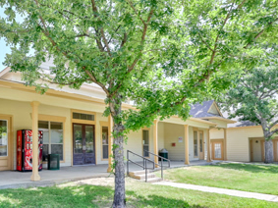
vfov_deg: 50.3
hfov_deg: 60.9
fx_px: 215
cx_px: 59
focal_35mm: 27
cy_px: 146
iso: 320
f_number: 8
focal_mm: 17.5
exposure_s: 1/125
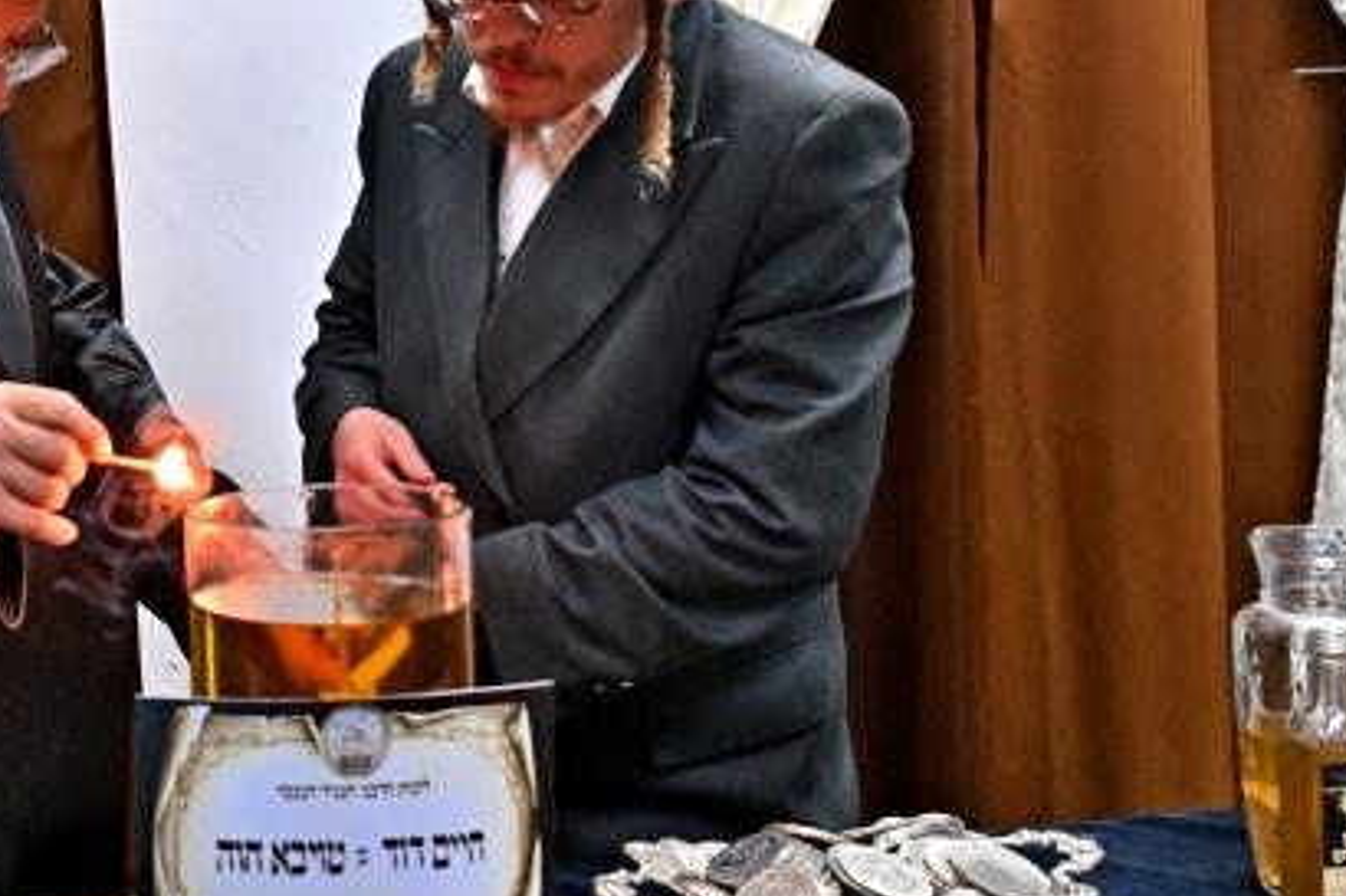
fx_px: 2242
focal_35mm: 60
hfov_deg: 31.2
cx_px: 30
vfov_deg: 22.5
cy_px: 274
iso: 2000
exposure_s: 1/160
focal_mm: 24
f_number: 4.5
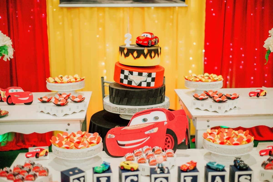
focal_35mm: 50
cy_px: 91
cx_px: 136
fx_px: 379
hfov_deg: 39.6
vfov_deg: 27.0
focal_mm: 50
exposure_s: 1/160
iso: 1600
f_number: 1.8
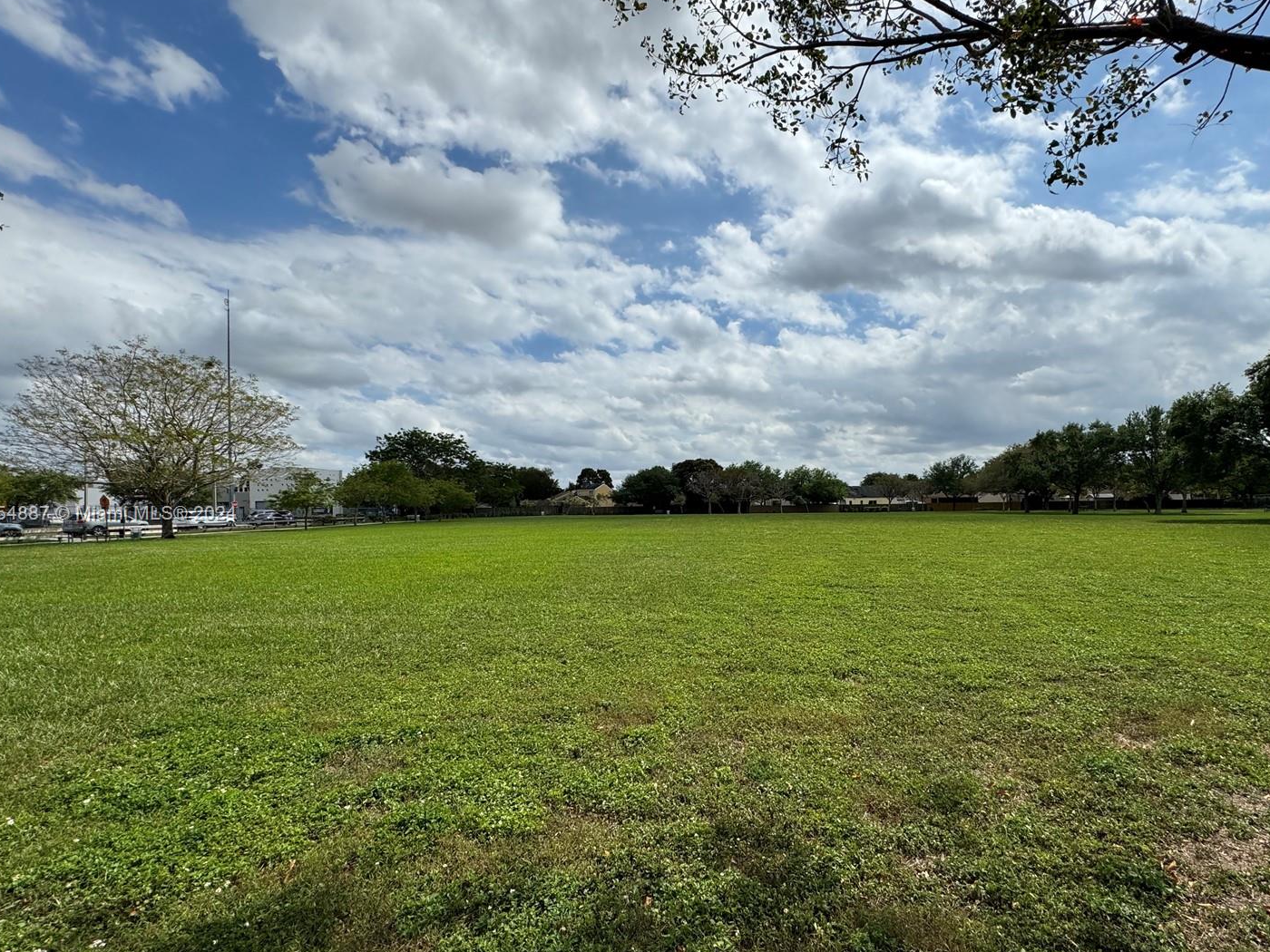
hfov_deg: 94.4
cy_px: 515
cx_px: 672
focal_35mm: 16
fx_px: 587
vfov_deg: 78.0
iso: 50
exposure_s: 1/4630
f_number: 2.2
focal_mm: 2.22
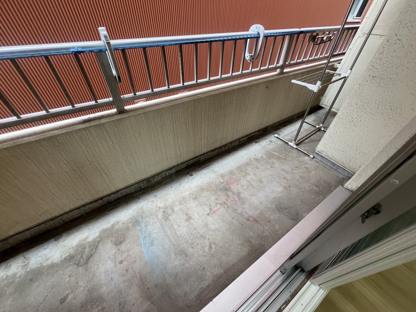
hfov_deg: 106.2
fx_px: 156
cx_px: 208
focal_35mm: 13
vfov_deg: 89.9
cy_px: 156
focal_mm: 1.57
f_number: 1.8
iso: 125
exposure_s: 1/99
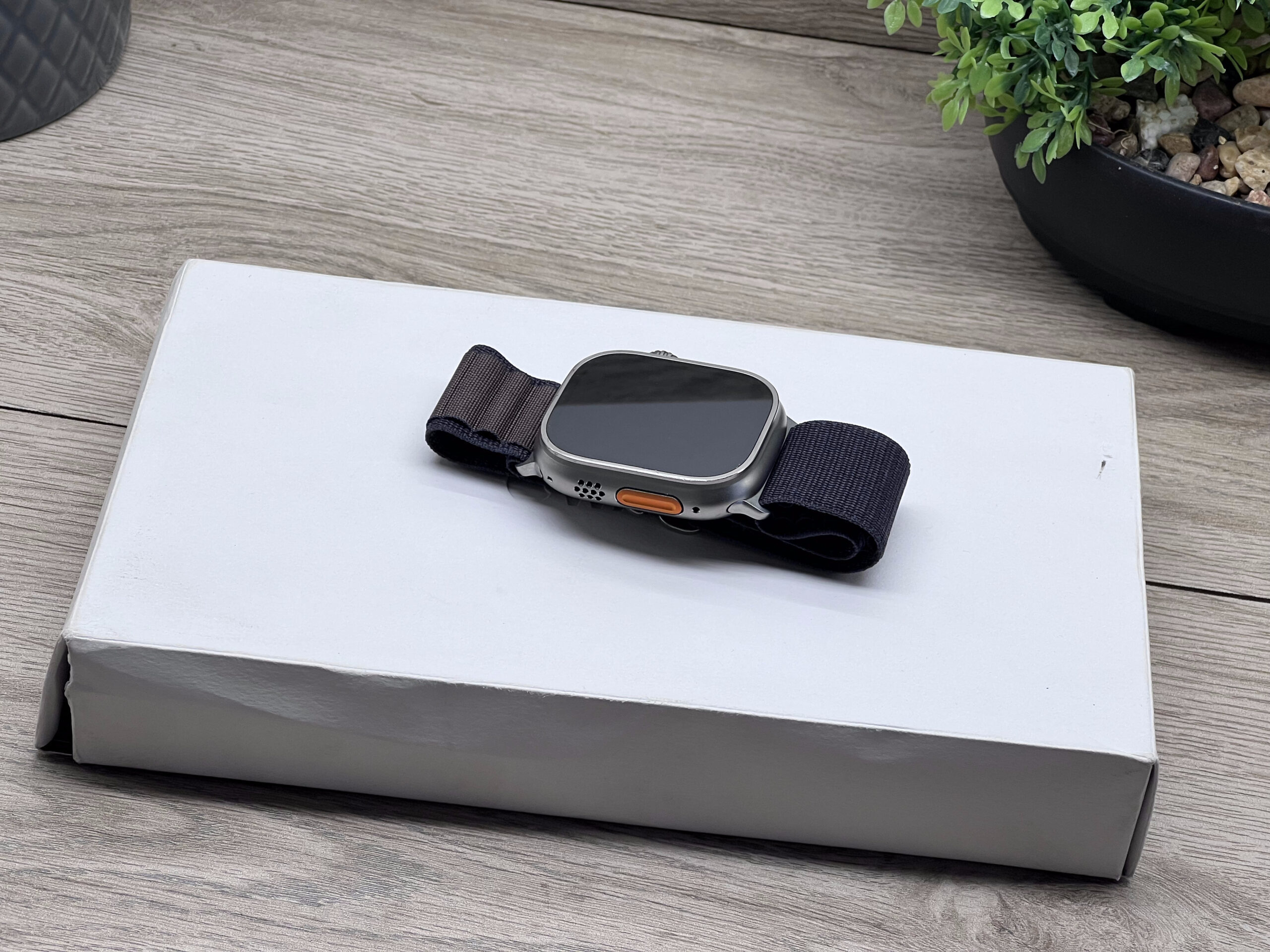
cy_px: 476
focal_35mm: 77
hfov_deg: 25.3
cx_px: 635
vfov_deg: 19.1
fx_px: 2825
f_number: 2.8
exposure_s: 1/100
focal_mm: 9
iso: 40
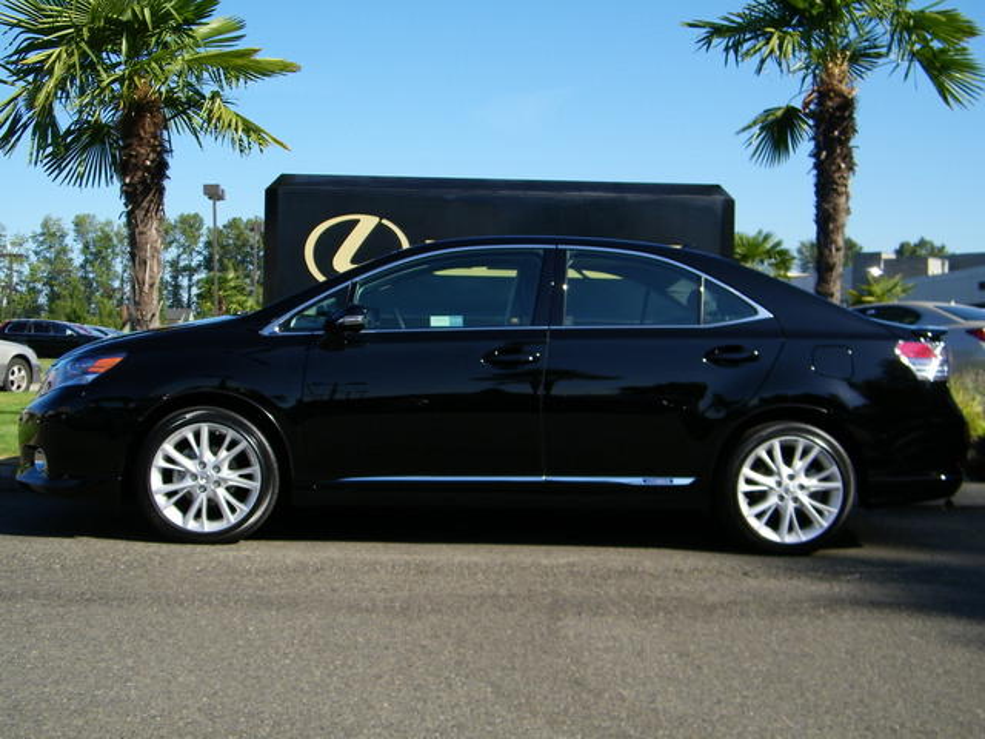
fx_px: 1280
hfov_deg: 42.1
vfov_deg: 32.2
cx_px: 492
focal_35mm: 45
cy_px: 370
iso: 80
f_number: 3.9
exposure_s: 1/500
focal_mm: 8.1
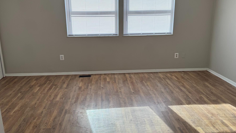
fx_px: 188
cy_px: 61
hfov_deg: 64.3
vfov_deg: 38.9
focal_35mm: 30
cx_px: 115
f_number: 1.78
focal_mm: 6.76
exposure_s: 1/269
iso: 80
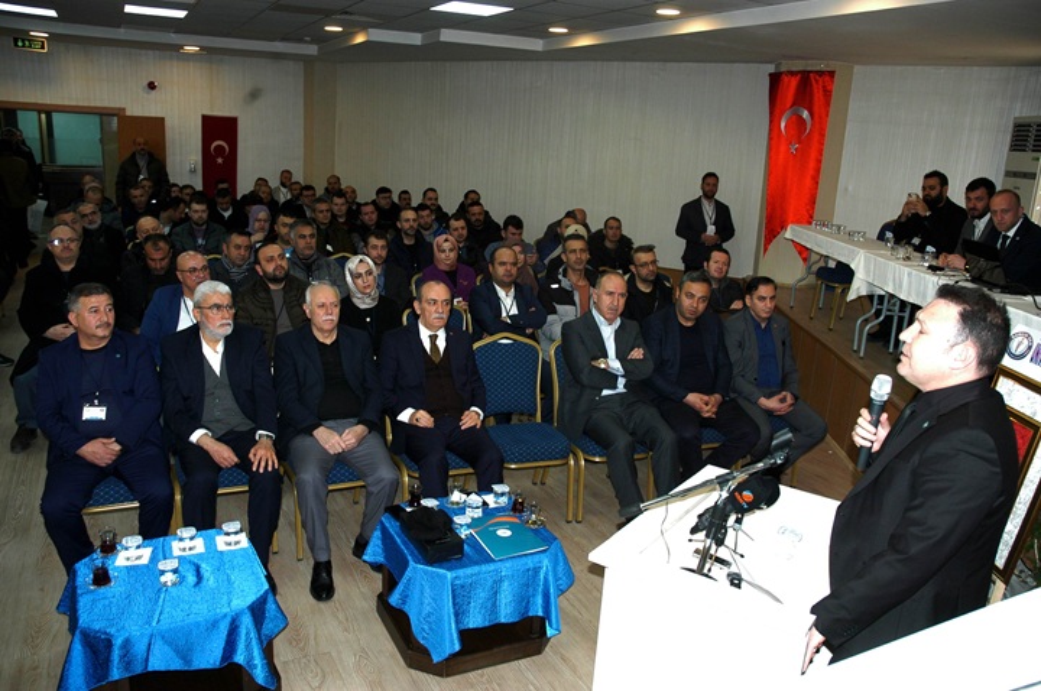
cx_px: 520
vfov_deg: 47.8
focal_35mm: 27
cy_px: 346
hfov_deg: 67.5
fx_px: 780
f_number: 4.5
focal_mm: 18
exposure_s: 1/60
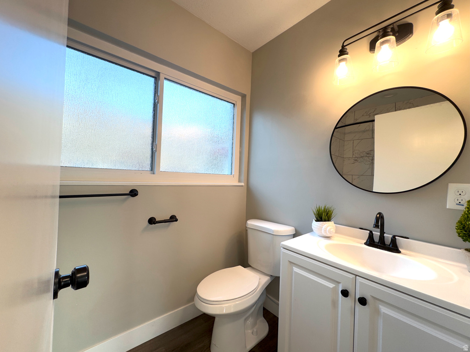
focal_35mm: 14
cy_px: 176
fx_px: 190
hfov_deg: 102.1
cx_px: 235
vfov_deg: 85.7
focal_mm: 2.22
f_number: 2.2
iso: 64
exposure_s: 1/120
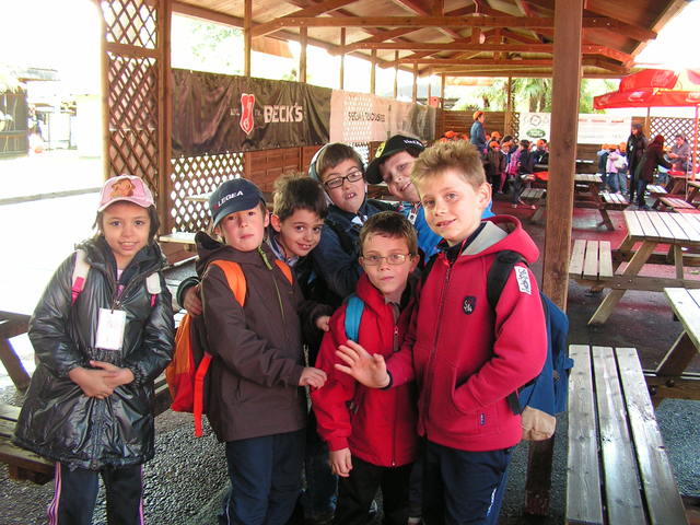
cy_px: 262
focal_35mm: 36
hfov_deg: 51.4
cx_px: 350
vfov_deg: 39.7
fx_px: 728
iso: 125
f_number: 3.2
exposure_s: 1/40
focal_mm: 6
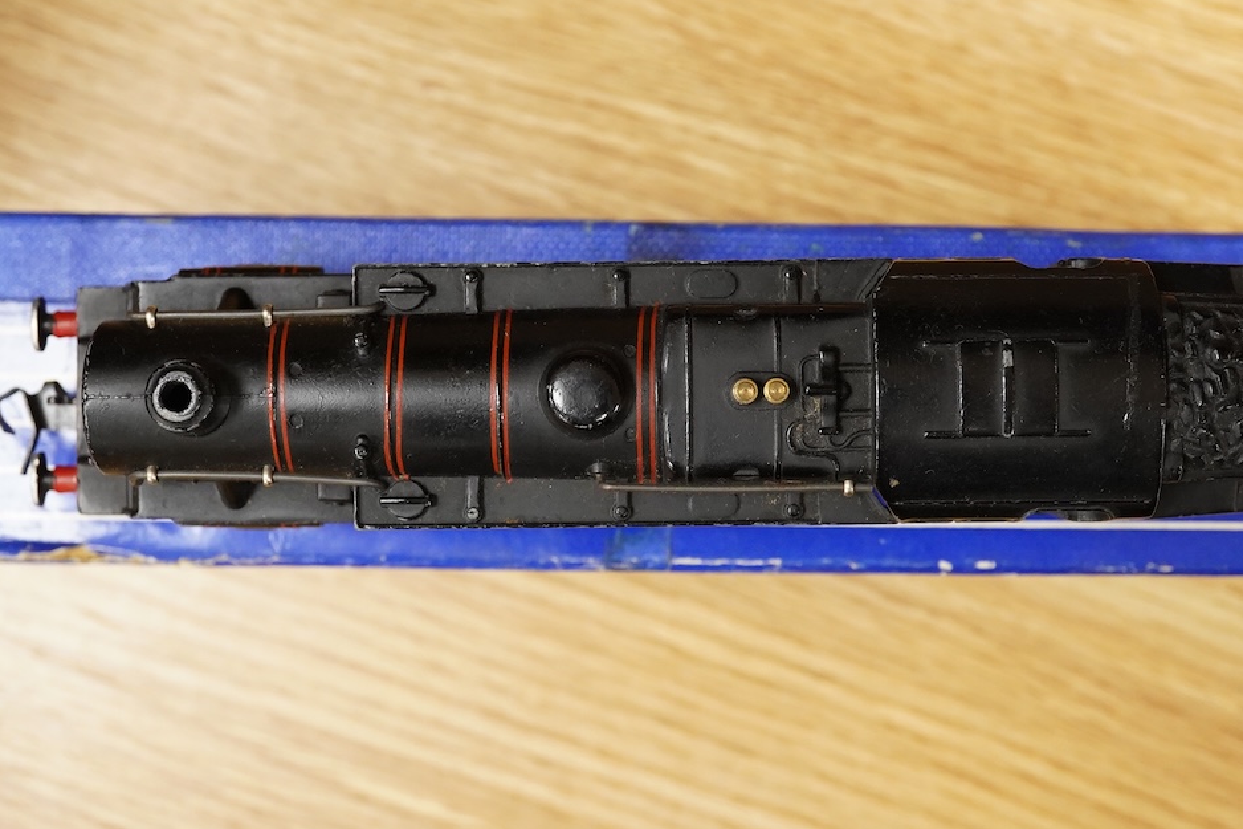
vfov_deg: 25.0
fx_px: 1864
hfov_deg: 36.8
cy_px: 378
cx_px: 679
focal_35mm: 54
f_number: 10
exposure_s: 1/80
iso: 2500
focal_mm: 30
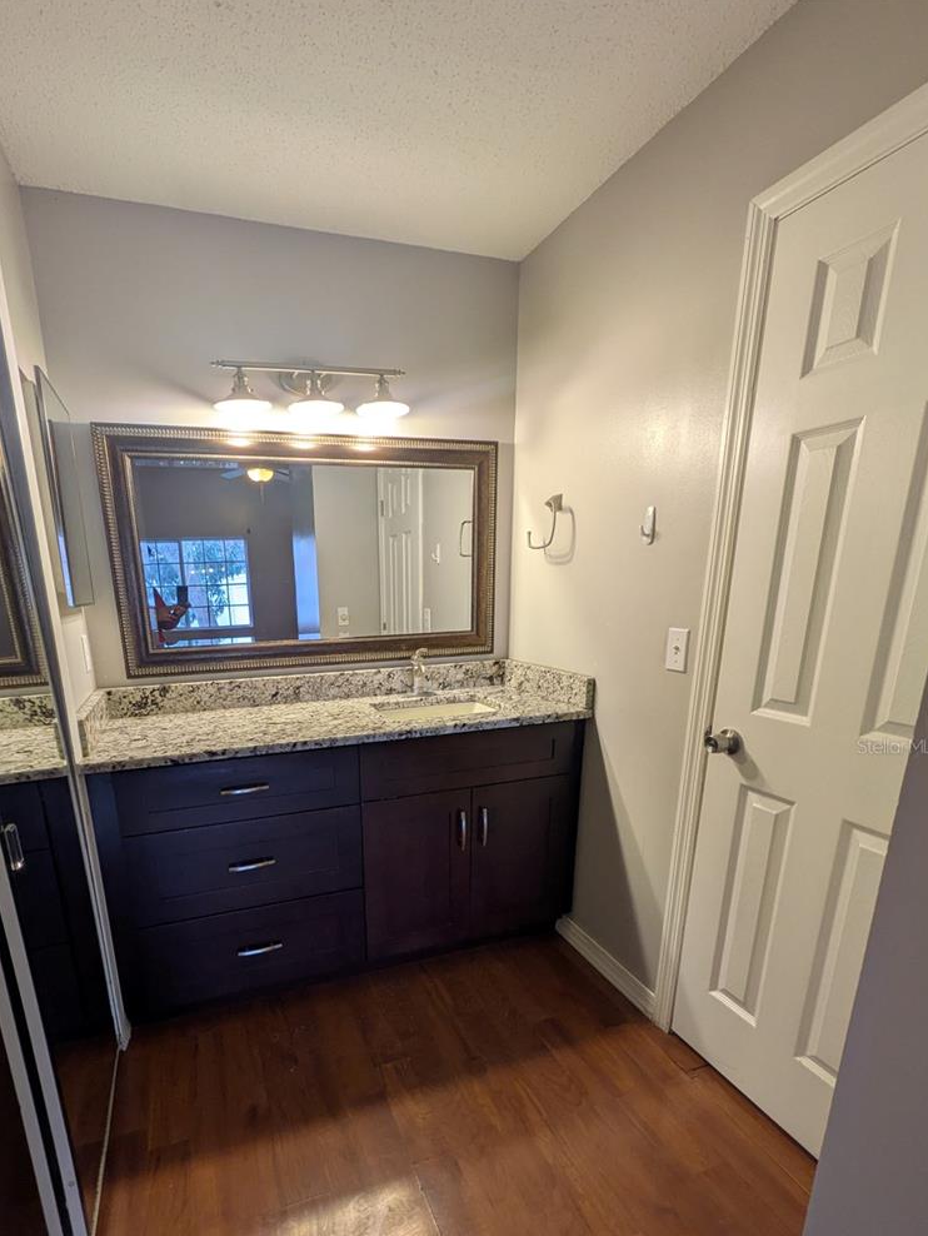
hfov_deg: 74.1
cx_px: 382
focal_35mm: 17
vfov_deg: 89.8
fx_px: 607
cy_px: 746
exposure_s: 1/30
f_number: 2.2
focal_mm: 1.83
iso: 49
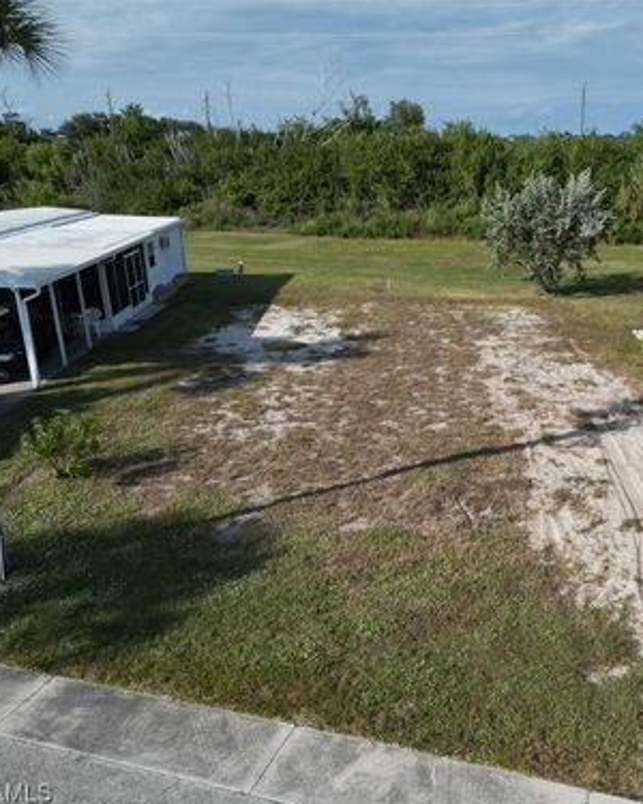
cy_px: 405
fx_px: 761
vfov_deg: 55.7
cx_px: 469
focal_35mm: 32
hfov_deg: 44.5
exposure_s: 1/5000
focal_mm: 6.72
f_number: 1.7
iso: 150
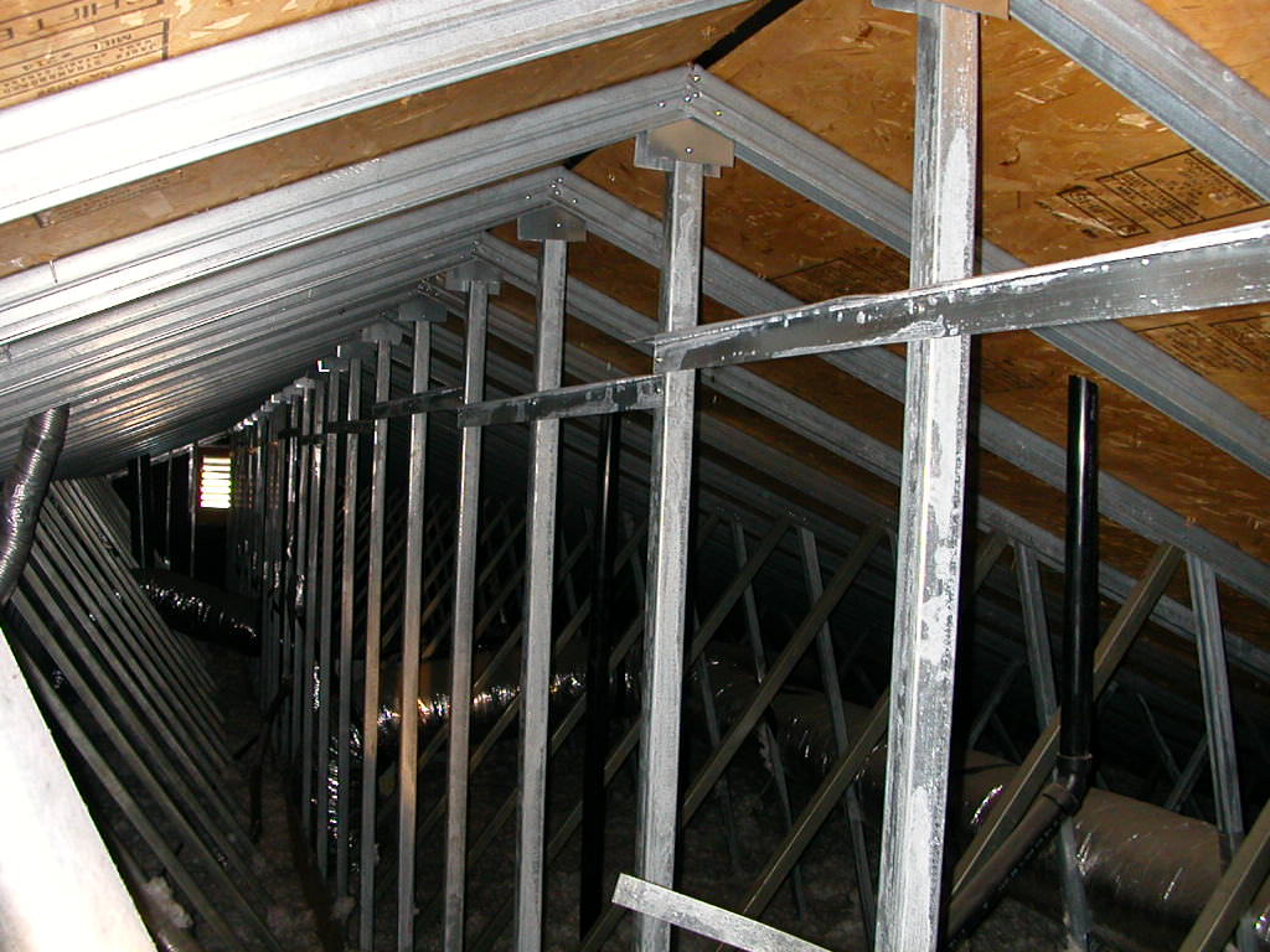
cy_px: 476
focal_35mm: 37
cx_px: 635
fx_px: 1357
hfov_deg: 50.1
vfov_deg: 38.7
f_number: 2.7
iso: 200
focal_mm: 5.6
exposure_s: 1/59.9
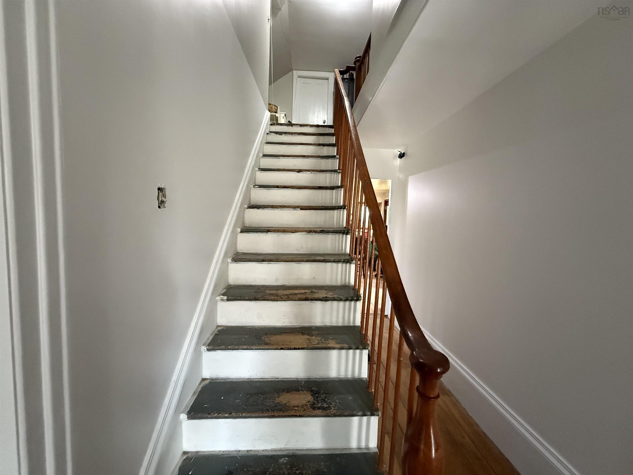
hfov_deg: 102.1
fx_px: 256
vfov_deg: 85.7
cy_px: 238
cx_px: 316
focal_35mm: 14
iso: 1250
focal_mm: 2.22
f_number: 2.2
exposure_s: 1/60
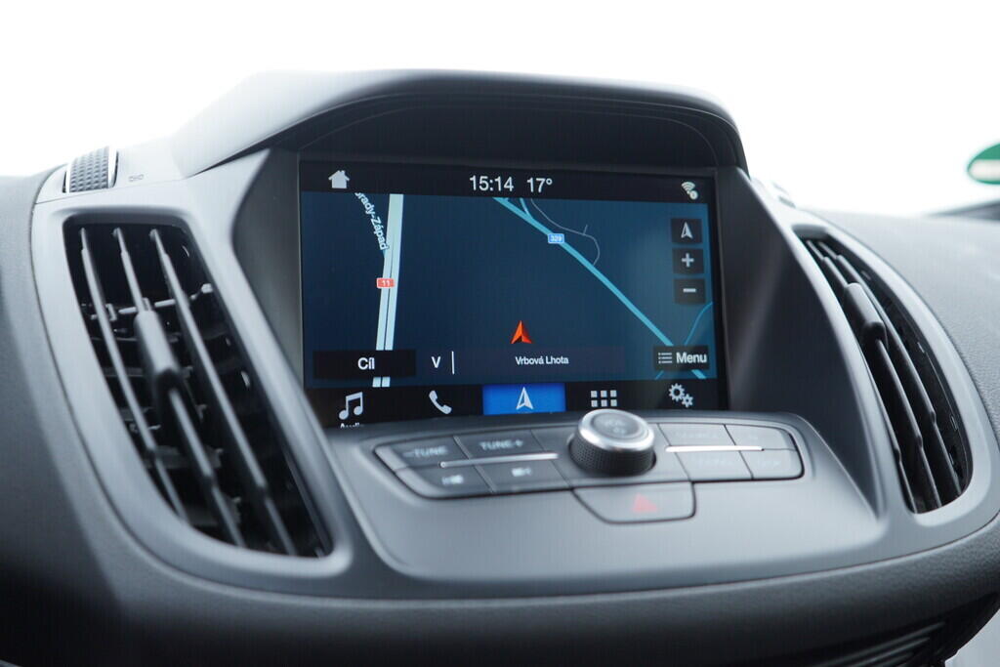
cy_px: 334
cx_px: 500
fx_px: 1000
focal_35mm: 36
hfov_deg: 53.1
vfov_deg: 36.9
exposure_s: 1/40
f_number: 2.8
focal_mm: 24
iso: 160
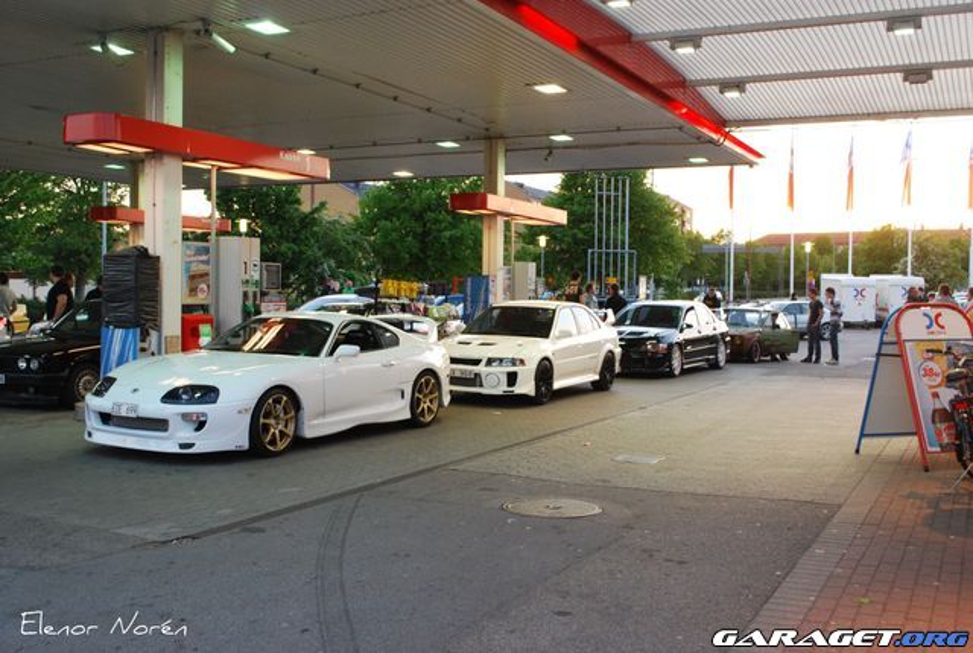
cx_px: 486
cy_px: 326
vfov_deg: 37.0
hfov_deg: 53.1
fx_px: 975
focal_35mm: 36
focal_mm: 24
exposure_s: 1/25
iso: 800
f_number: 7.1
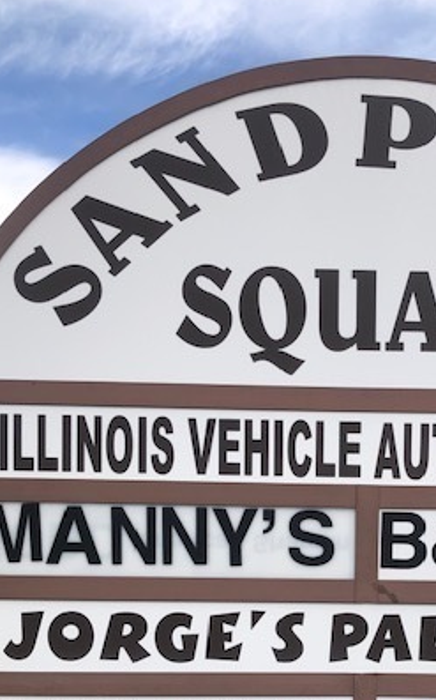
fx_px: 914
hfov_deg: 26.3
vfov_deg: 40.2
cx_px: 351
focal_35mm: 48
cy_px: 557
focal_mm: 3.99
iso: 20
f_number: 1.8
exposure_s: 1/1333
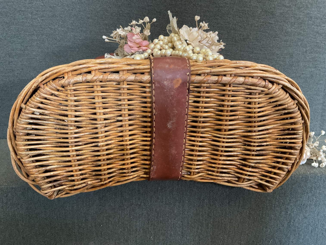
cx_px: 163
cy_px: 122
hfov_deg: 61.7
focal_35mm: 29
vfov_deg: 48.2
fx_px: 273
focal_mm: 3
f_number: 1.8
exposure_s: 1/40
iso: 320
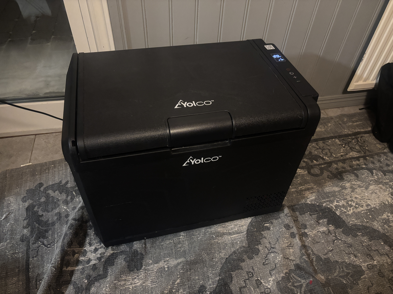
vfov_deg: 53.1
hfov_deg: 67.3
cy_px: 147
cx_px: 196
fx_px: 295
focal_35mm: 26
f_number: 1.6
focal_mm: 5.96
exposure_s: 1/25
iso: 1000
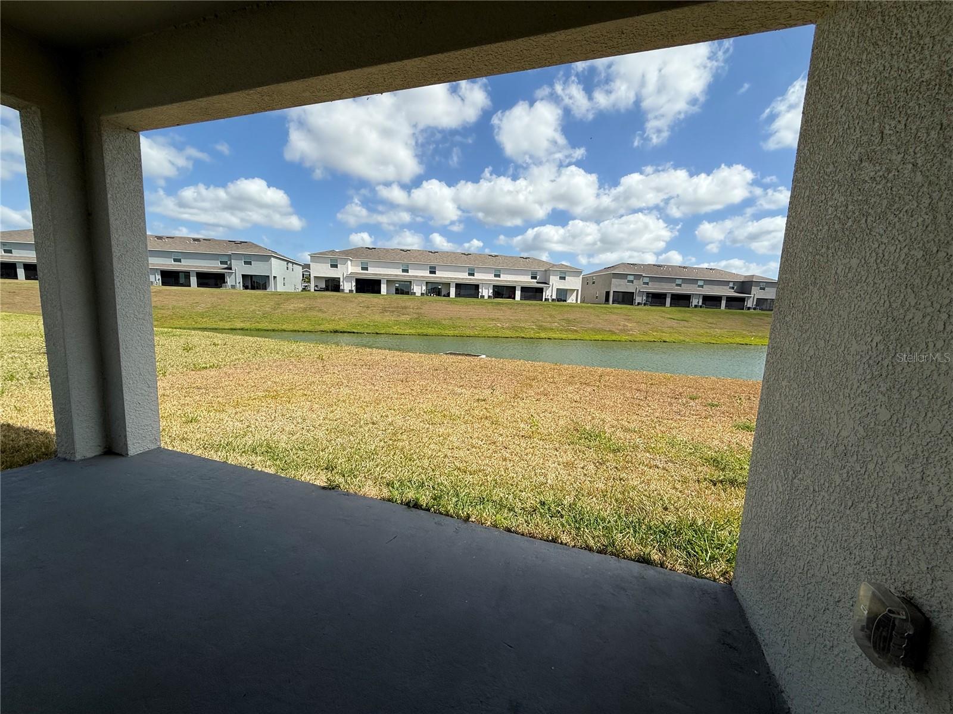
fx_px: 385
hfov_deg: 102.1
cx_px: 476
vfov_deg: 85.7
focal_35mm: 14
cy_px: 357
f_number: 2.2
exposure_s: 1/2976
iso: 50
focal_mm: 2.22
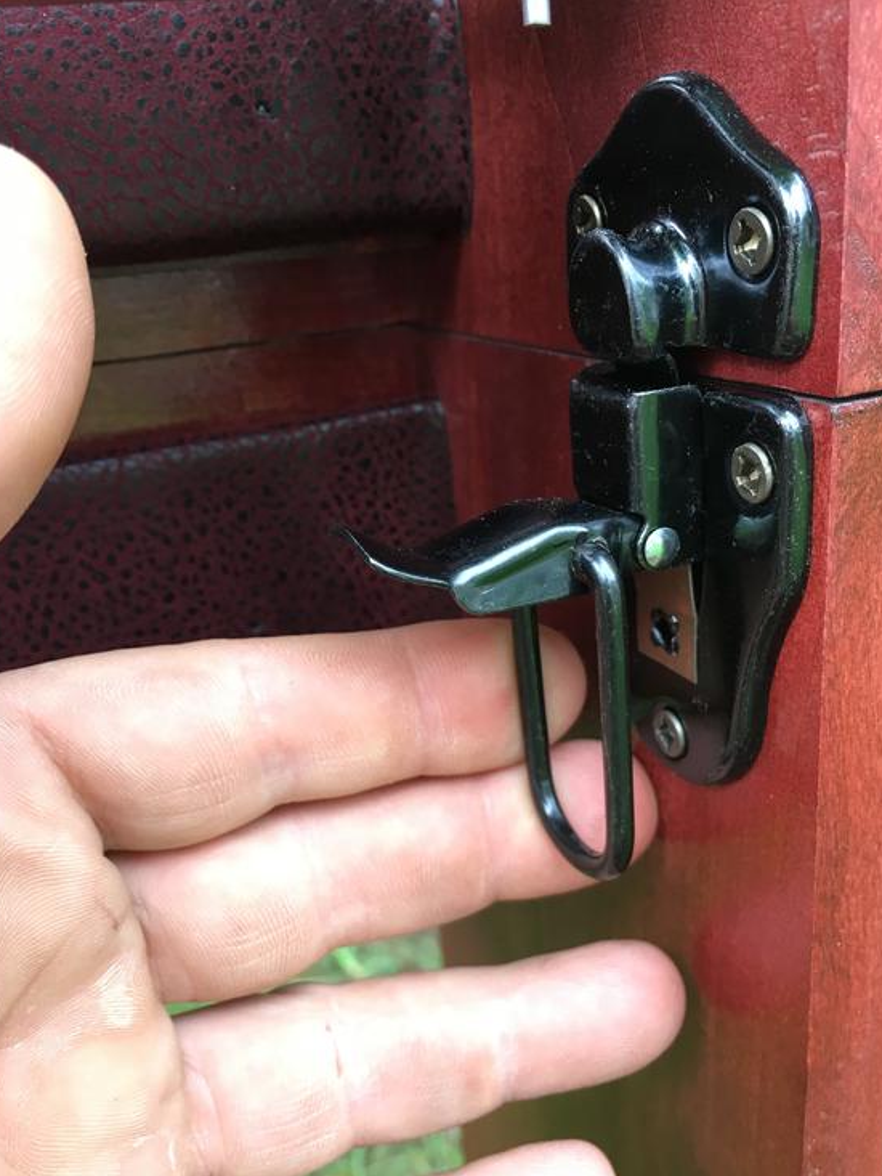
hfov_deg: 45.4
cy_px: 626
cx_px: 425
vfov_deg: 58.3
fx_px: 1053
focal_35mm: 31
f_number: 2.2
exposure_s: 1/30
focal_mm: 4.15
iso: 32
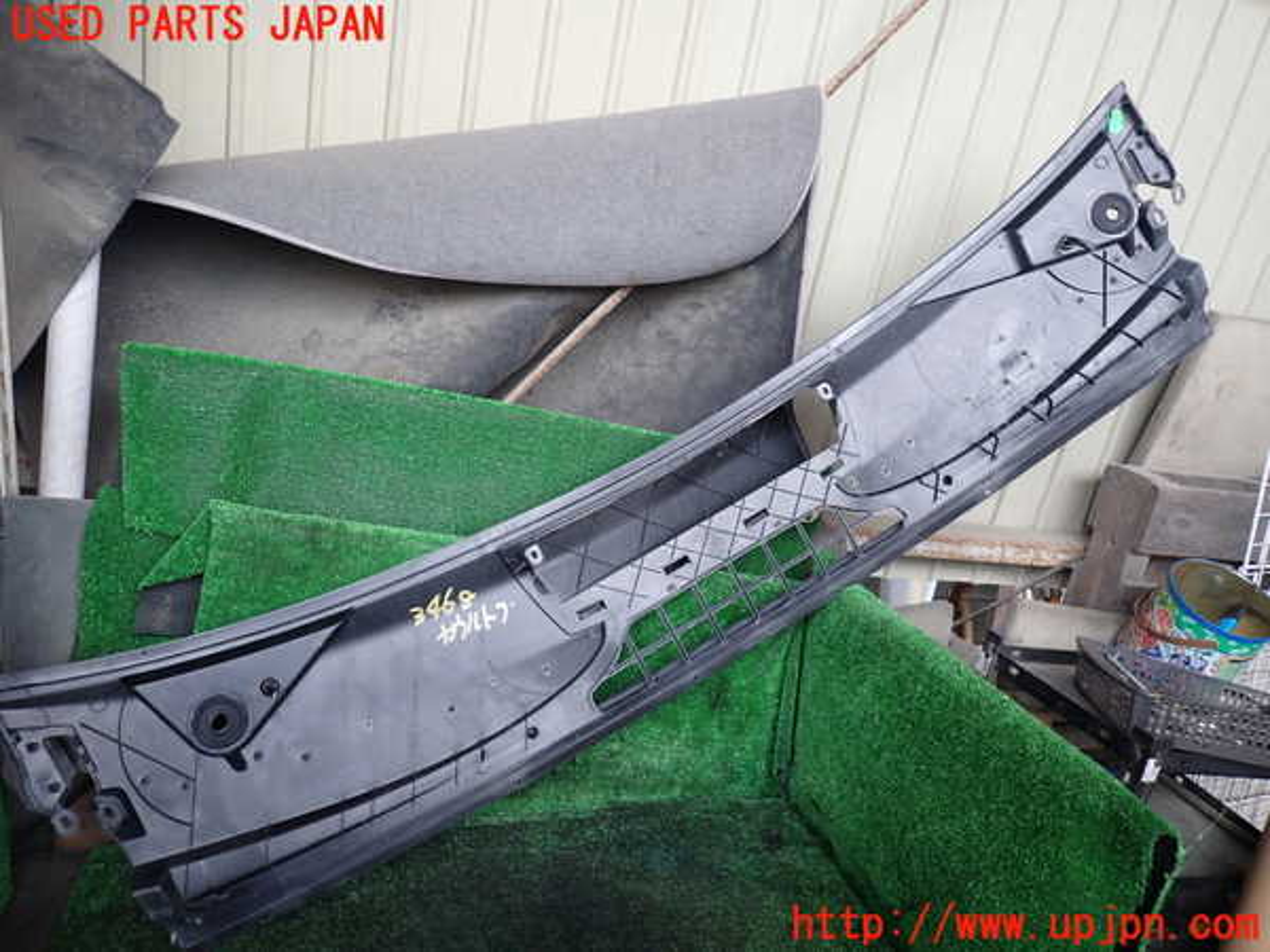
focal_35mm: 25
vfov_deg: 54.9
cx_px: 635
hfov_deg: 69.4
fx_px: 917
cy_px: 476
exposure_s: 1/60
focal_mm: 4.5
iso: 160
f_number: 2
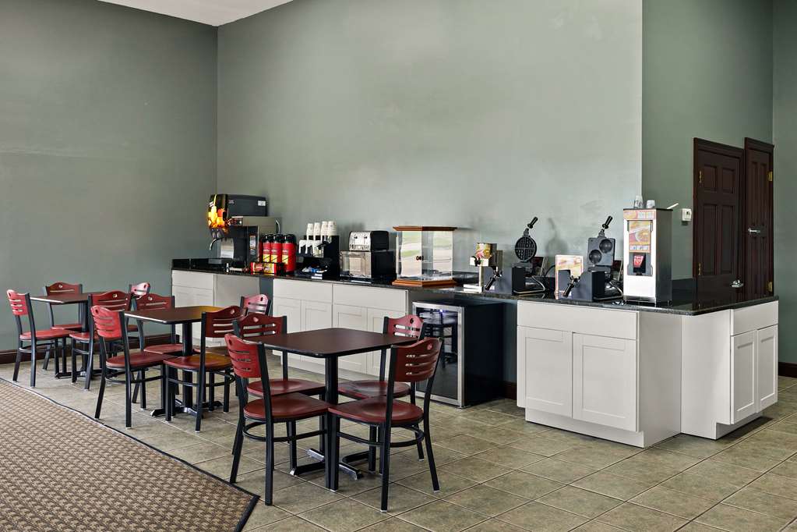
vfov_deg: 73.7
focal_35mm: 16
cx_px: 398
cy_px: 266
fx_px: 354
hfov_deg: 96.7
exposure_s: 1/1.25
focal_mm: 16
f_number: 8
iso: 320
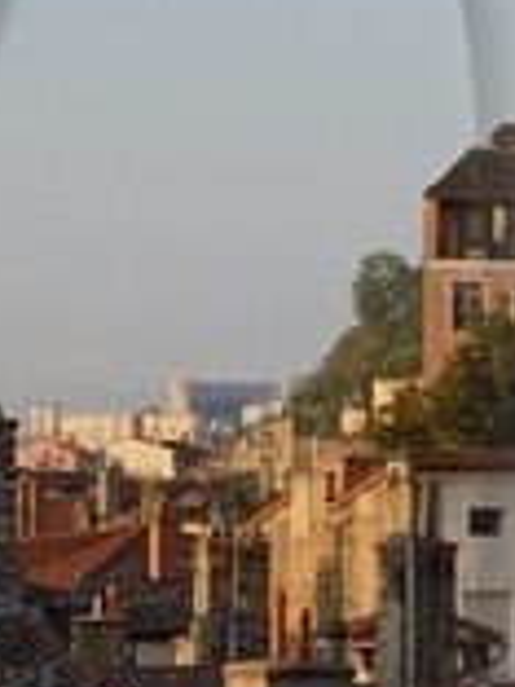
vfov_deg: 6.5
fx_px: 6070
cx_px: 1514
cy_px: 559
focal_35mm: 306
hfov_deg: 4.7
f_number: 14
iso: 200
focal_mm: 31
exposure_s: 1/125
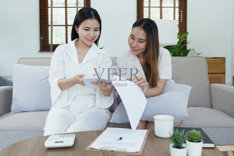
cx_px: 117
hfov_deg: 54.4
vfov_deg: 37.9
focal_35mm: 35
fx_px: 228
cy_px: 78
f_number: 2.8
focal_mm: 35
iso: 320
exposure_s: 1/125
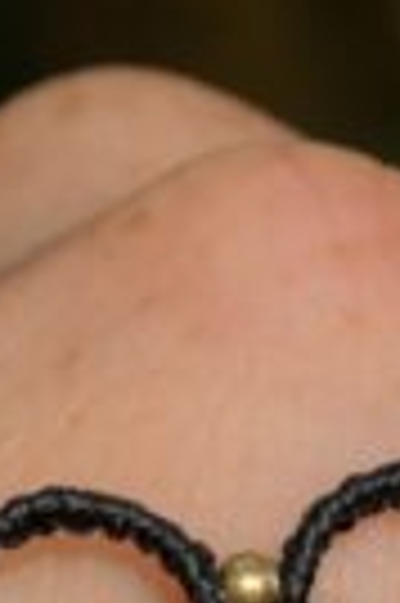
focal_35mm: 404
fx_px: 6750
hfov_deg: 3.4
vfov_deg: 5.1
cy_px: 774
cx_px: 220
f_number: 7.1
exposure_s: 1/200
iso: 200
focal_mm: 40
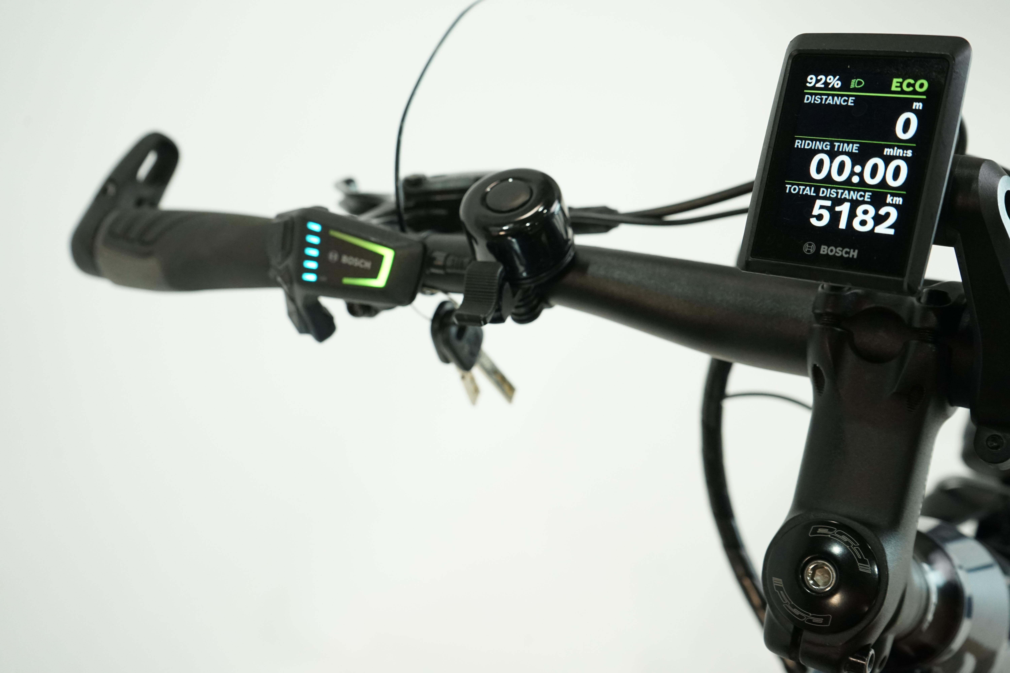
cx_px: 505
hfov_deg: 51.9
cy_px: 336
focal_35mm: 37
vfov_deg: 35.9
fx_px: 1038
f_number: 6.3
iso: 2500
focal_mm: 37
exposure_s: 1/200
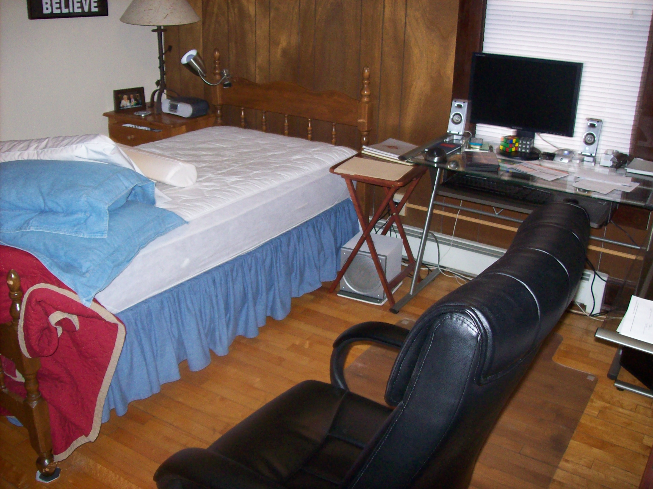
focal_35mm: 36
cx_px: 326
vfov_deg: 39.6
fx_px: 679
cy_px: 244
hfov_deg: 51.4
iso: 200
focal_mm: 6
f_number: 2.7
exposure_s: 1/64
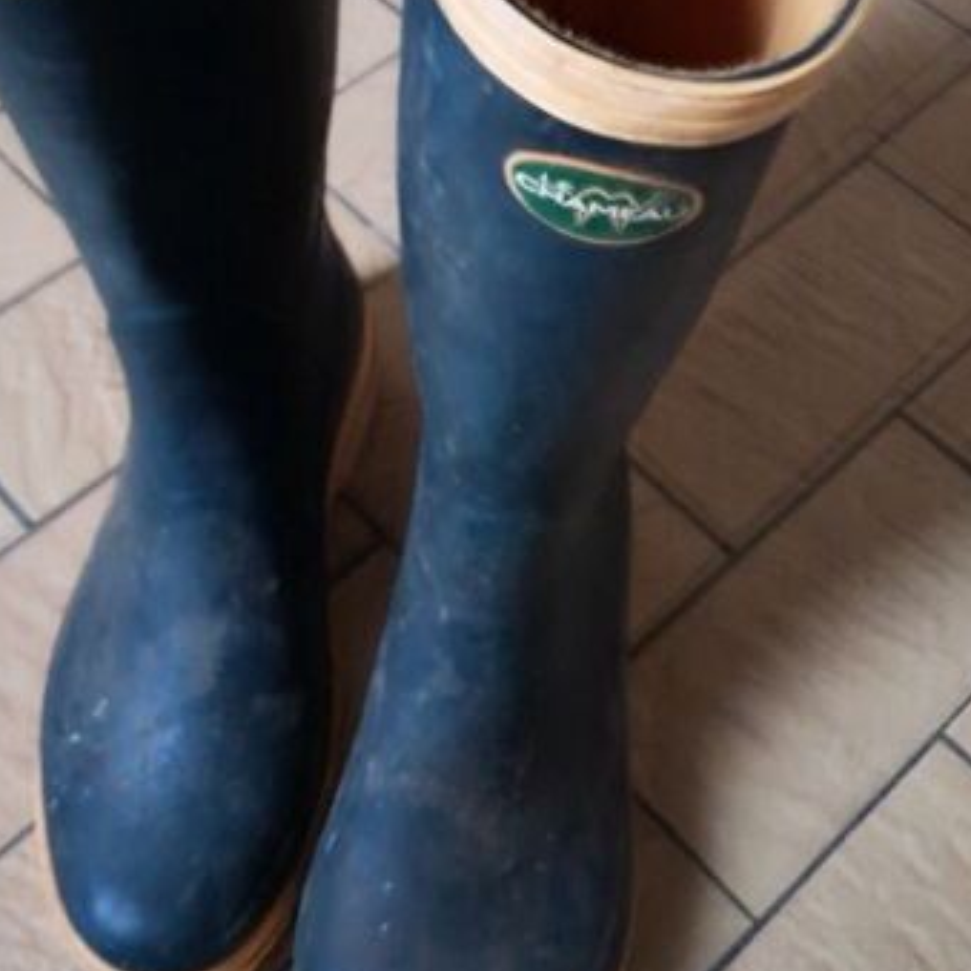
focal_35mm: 45
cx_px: 478
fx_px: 1428
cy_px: 258
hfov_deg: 37.6
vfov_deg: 36.8
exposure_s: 1/6
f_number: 1.8
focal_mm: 4
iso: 1600
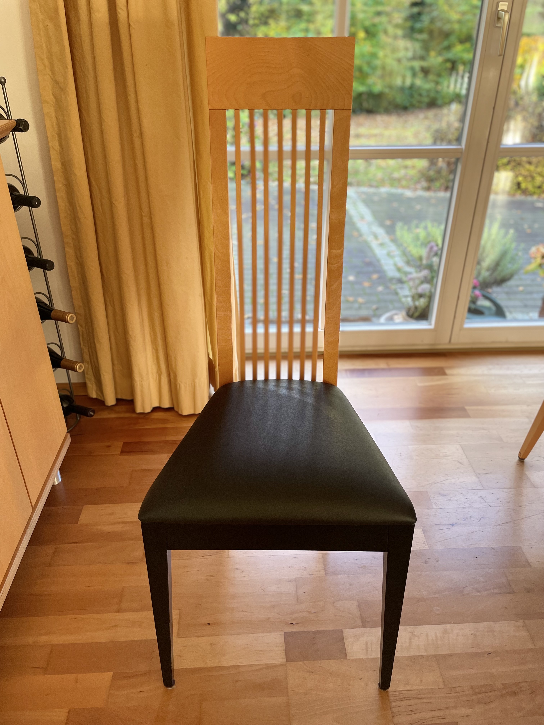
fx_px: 545
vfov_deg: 67.3
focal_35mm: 26
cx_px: 272
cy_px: 362
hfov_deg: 53.1
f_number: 1.6
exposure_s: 1/74
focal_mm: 4.2
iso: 125
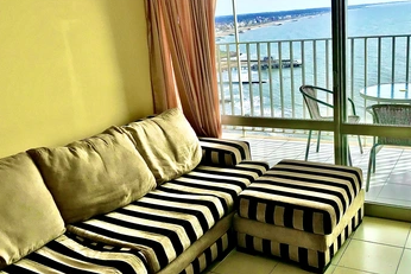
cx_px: 248
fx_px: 423
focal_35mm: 37
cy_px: 140
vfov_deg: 36.0
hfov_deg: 51.5
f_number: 1.8
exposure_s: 1/1153
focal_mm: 3.99
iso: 20
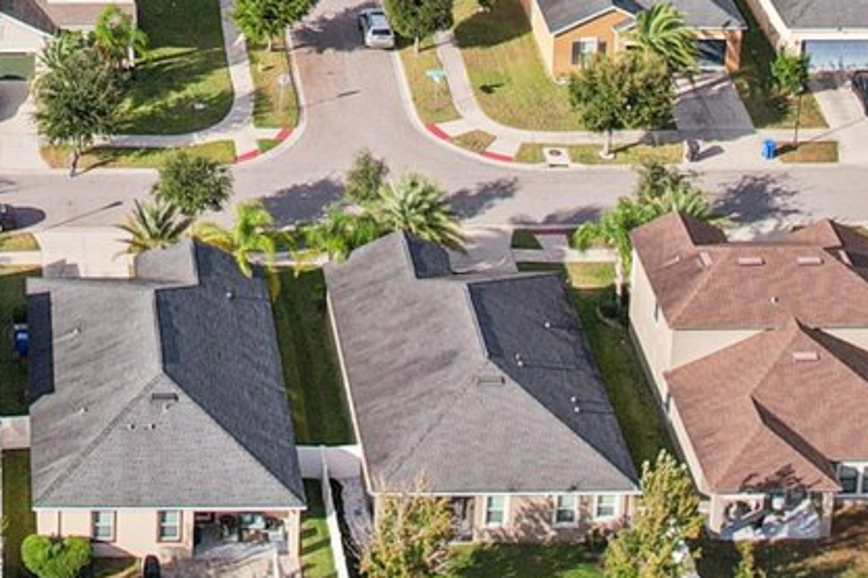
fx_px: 2604
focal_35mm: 108
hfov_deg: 18.4
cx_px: -15
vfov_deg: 11.5
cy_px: -546
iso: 140
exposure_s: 1/2000
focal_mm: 8.4
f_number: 2.8
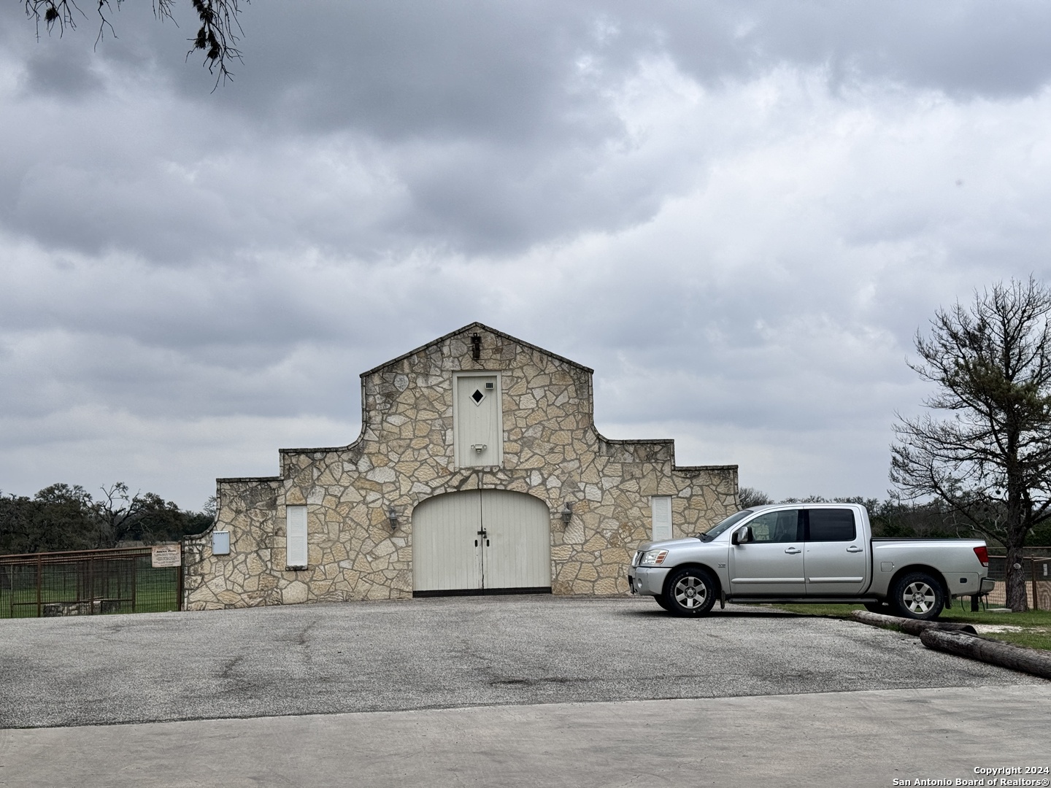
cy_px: 394
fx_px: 1457
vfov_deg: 30.3
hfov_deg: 39.7
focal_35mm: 48
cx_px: 526
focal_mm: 6.86
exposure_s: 1/2513
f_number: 1.78
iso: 64
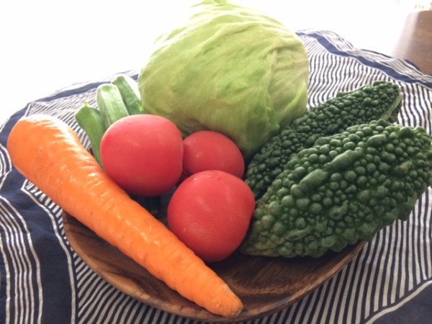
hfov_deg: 61.7
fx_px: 362
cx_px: 216
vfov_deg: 48.2
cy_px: 162
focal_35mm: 29
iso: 80
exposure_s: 1/30
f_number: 2.2
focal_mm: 4.15
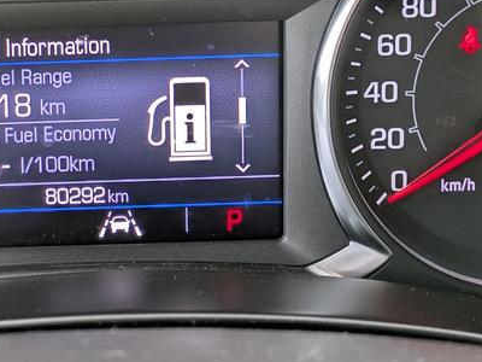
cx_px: 40
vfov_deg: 18.2
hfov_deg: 23.7
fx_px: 1114
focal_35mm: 80
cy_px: 41
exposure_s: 1/50
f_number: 1.89
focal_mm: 5.43
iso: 60
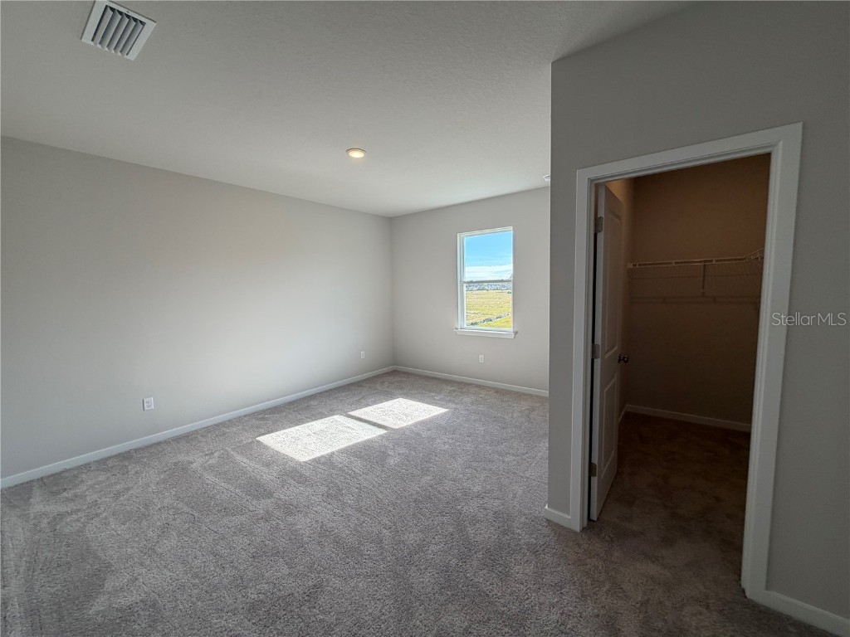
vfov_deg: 85.7
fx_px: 344
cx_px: 425
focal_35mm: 14
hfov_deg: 102.1
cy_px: 318
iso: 64
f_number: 2.2
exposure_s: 1/120
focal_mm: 2.22
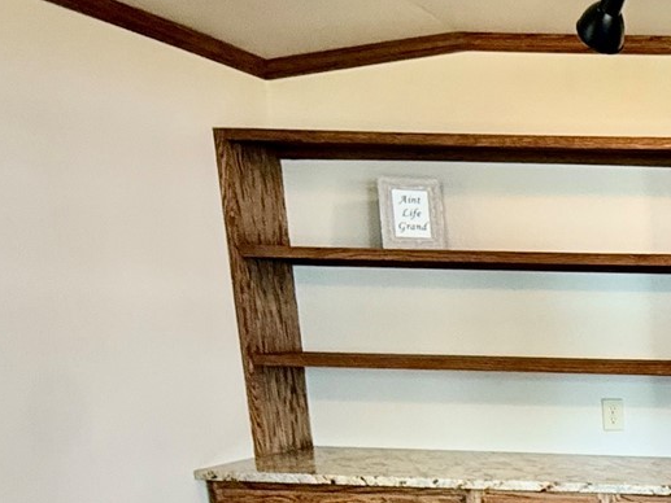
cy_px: 559
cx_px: 879
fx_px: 1008
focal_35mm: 52
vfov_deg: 25.9
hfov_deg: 29.4
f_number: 2.2
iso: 250
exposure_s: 1/60
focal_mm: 2.22
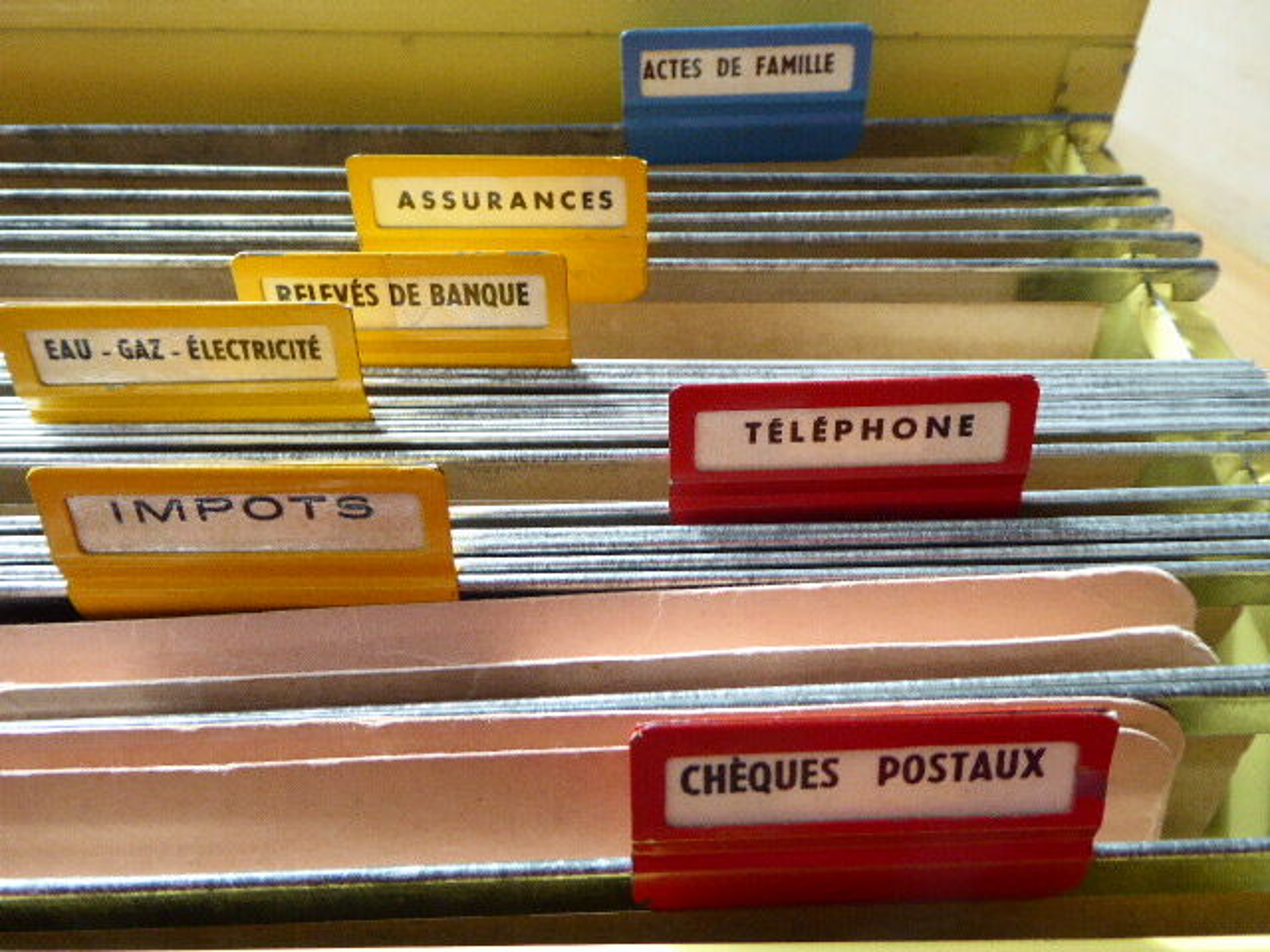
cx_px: 635
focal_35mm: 29
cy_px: 476
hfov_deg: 61.7
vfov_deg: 48.2
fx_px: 1064
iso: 400
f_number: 3.5
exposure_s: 1/50
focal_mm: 5
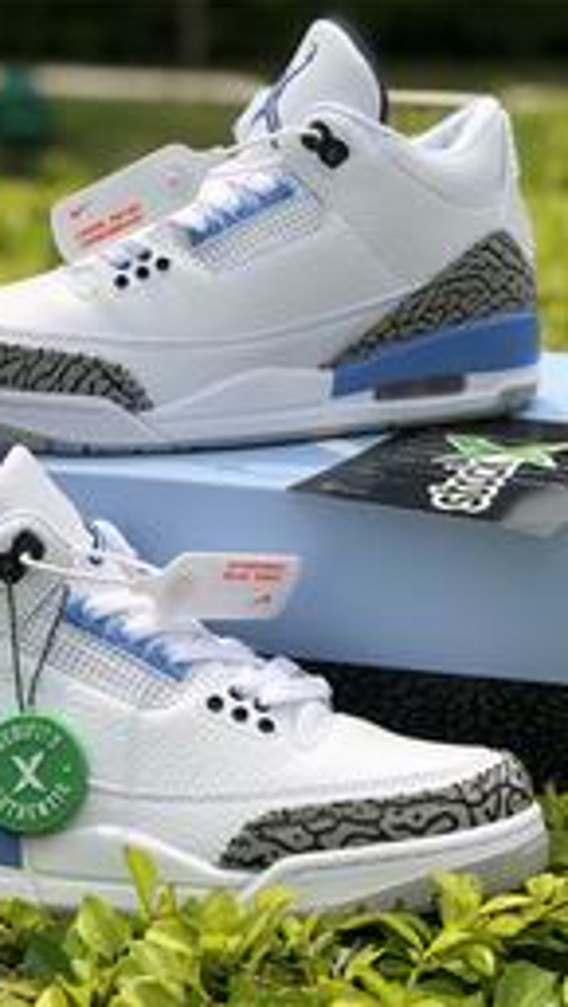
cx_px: 251
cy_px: 502
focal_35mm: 77
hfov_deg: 15.7
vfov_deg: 27.5
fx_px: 2057
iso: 16
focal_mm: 6
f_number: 2.4
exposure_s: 1/1499
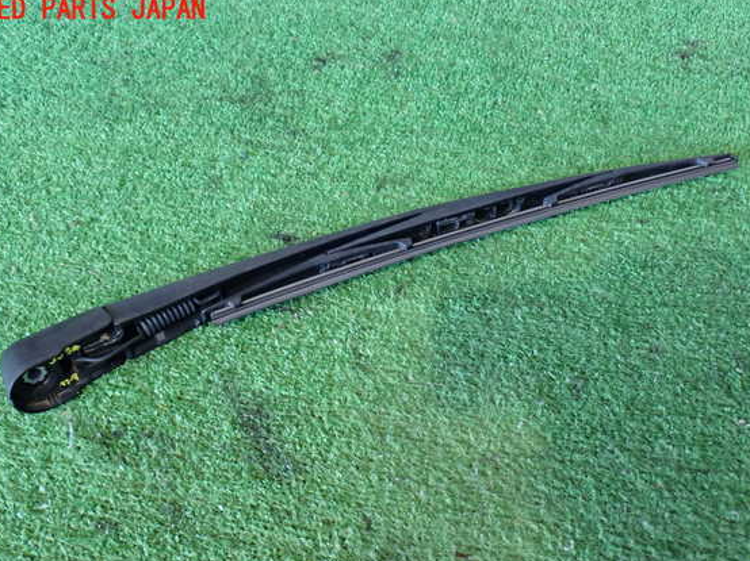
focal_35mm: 39
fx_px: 845
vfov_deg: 36.8
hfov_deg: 47.9
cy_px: 297
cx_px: 366
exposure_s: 1/40
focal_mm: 6.37
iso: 320
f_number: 2.5
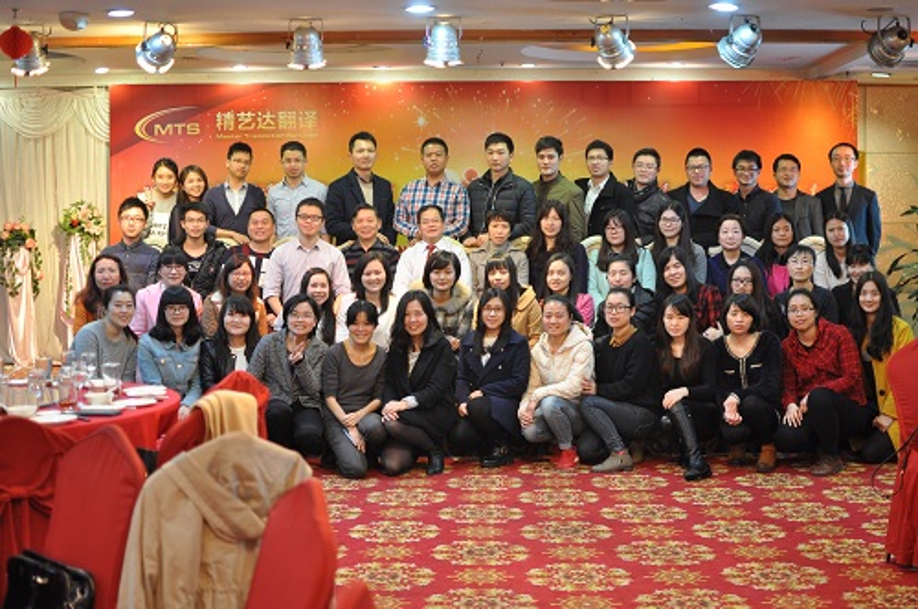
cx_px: 459
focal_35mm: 52
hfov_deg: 37.9
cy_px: 304
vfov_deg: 25.7
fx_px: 1337
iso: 640
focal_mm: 35
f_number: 1.8
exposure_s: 1/30
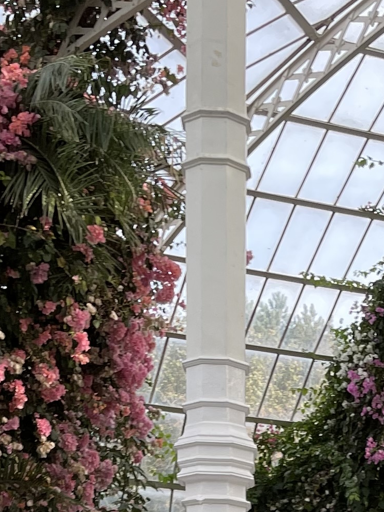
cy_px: 959
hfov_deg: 13.8
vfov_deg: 15.5
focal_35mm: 106
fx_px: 1567
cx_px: 382
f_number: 1.6
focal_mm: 4.2
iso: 32
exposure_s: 1/493
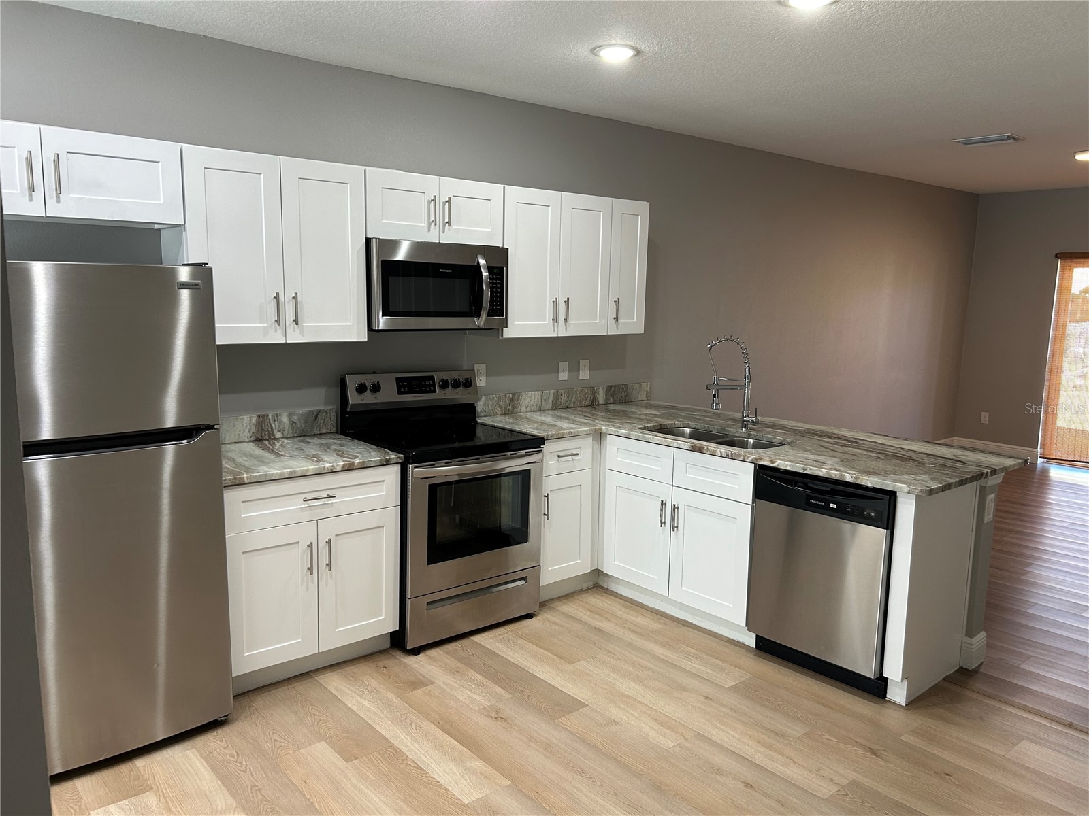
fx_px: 818
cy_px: 408
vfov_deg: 53.1
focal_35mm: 26
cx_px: 544
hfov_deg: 67.3
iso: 100
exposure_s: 1/120
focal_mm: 5.7
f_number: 1.5
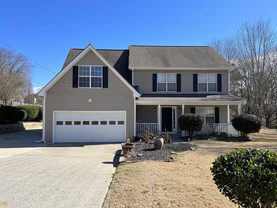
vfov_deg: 53.1
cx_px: 138
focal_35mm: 26
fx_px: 208
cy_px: 104
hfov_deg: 67.3
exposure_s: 1/2762
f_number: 1.5
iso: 50
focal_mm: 5.7
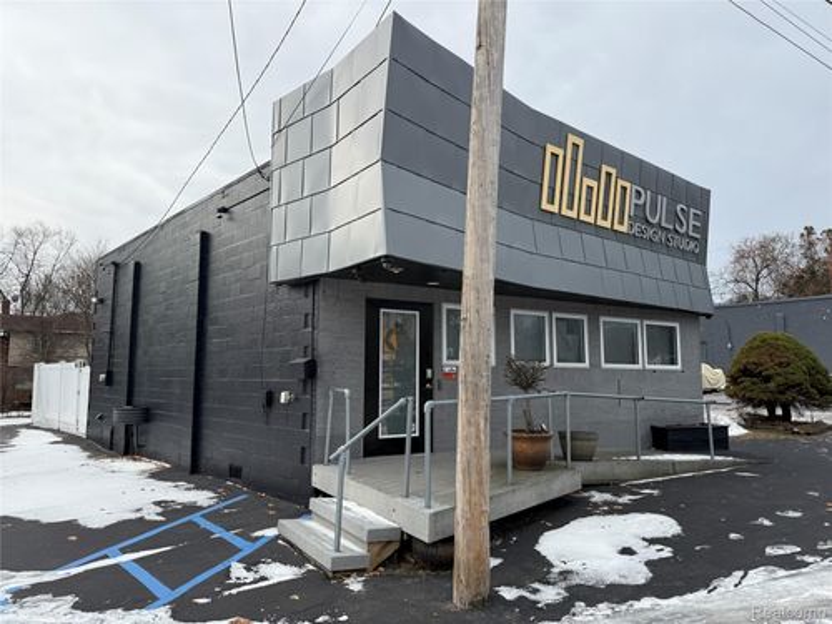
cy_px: 312
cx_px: 416
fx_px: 577
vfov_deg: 56.8
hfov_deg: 71.6
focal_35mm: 24
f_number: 1.78
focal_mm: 6.76
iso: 80
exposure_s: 1/1727
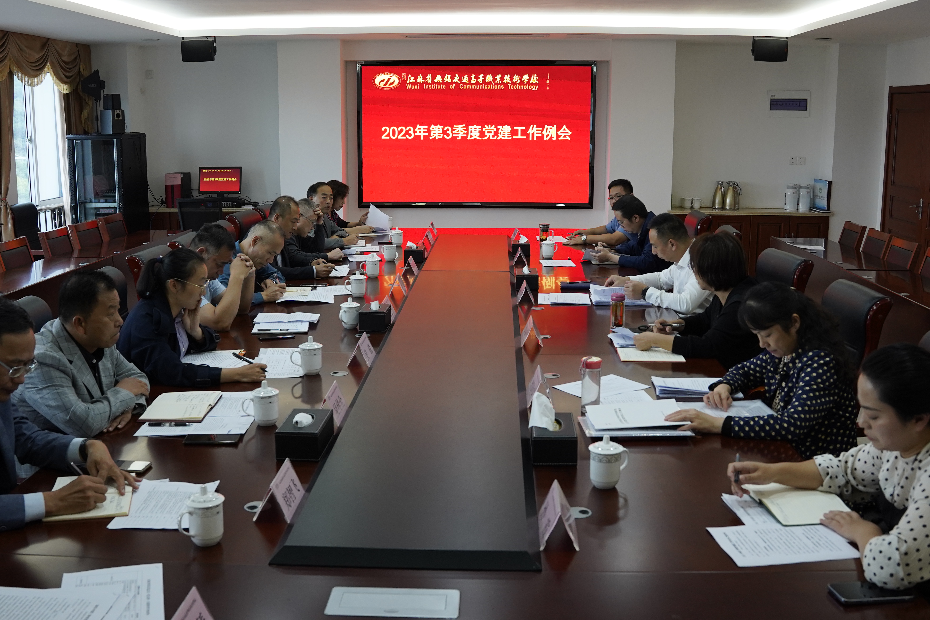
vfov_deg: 36.9
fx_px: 930
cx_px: 465
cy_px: 310
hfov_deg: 53.1
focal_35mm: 36
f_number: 4
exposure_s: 1/160
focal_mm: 24
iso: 1250
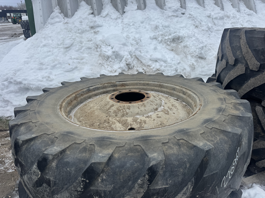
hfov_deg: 71.6
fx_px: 184
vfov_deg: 56.8
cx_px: 132
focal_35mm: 24
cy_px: 99
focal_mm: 6.76
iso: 80
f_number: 1.78
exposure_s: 1/1678
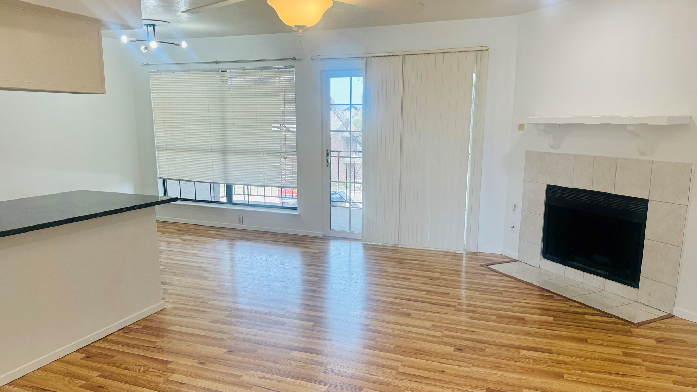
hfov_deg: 69.8
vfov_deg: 42.9
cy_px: 215
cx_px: 342
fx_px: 499
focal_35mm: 27
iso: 50
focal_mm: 6.76
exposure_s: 1/132
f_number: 1.78
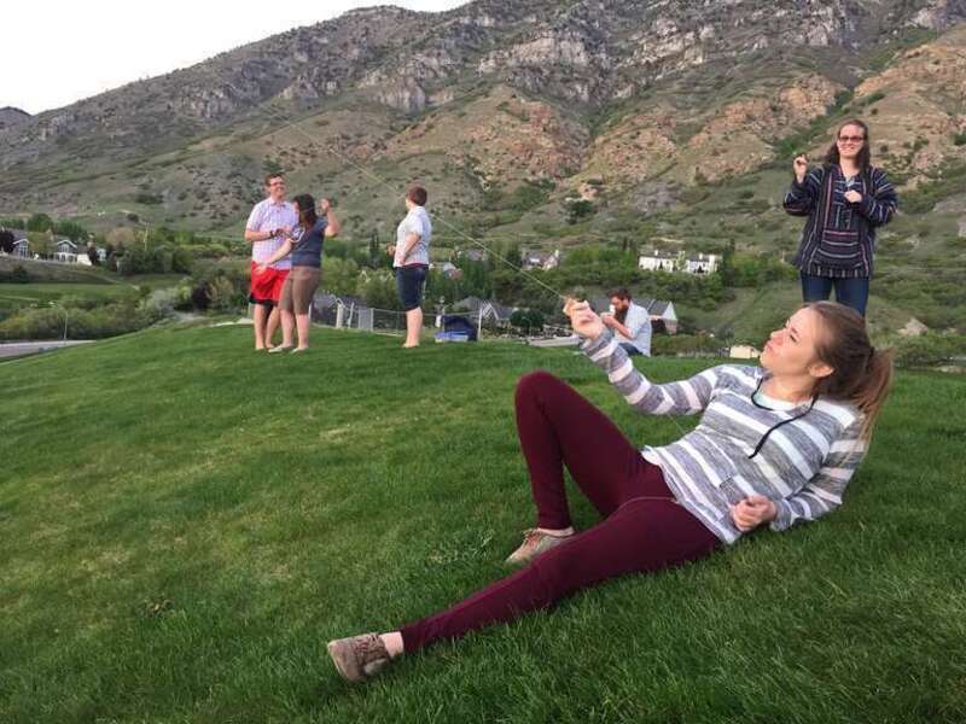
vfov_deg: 48.2
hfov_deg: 61.7
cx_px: 483
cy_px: 362
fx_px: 809
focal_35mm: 29
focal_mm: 4.15
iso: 50
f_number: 2.2
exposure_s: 1/120
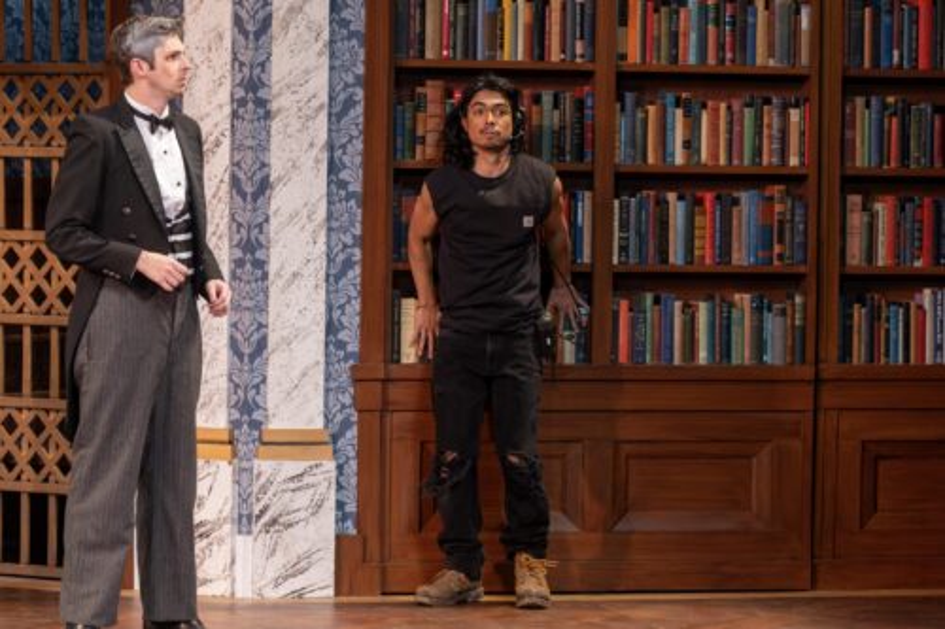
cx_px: 472
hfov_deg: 17.1
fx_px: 3149
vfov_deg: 11.4
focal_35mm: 120
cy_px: 314
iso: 5000
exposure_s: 1/400
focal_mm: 120
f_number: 4.5
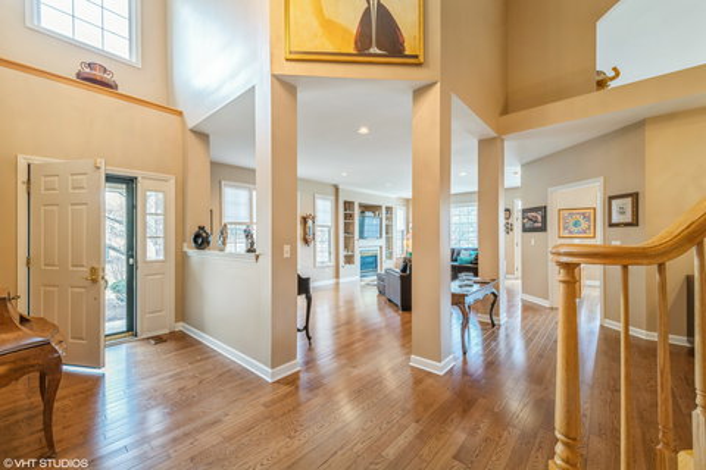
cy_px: 235
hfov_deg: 100.4
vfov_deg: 77.3
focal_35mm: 15
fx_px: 294
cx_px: 353
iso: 200
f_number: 9.5
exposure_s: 1/4
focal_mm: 15
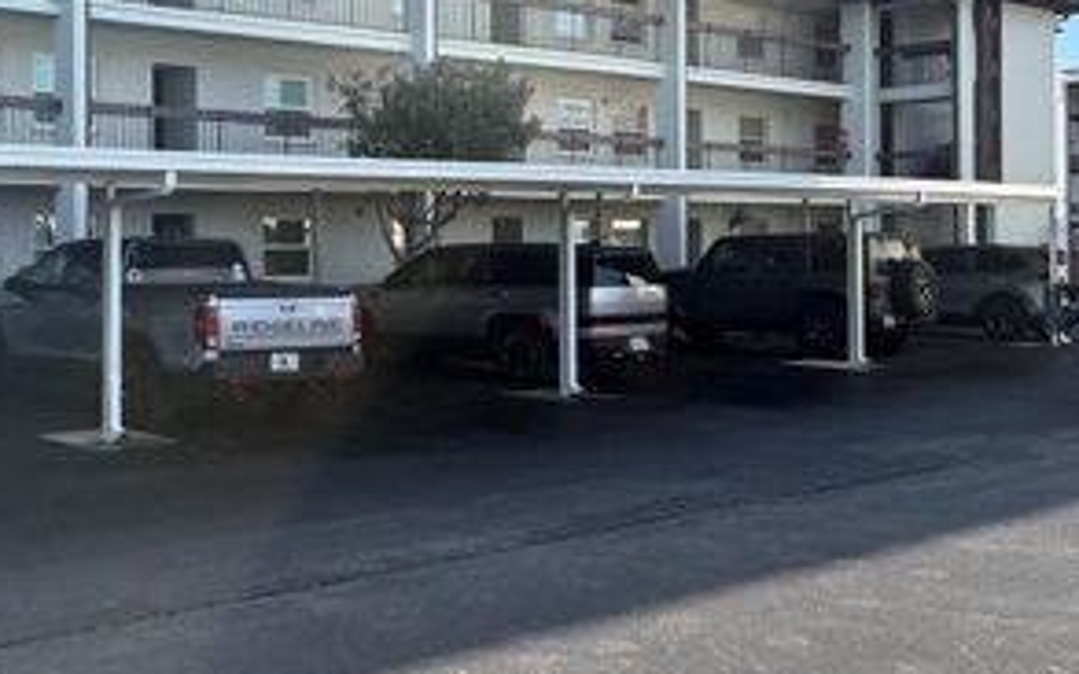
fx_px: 1382
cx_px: 191
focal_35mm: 47
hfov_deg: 40.6
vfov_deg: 27.3
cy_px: 241
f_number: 1.6
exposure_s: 1/2283
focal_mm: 5.96
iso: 64
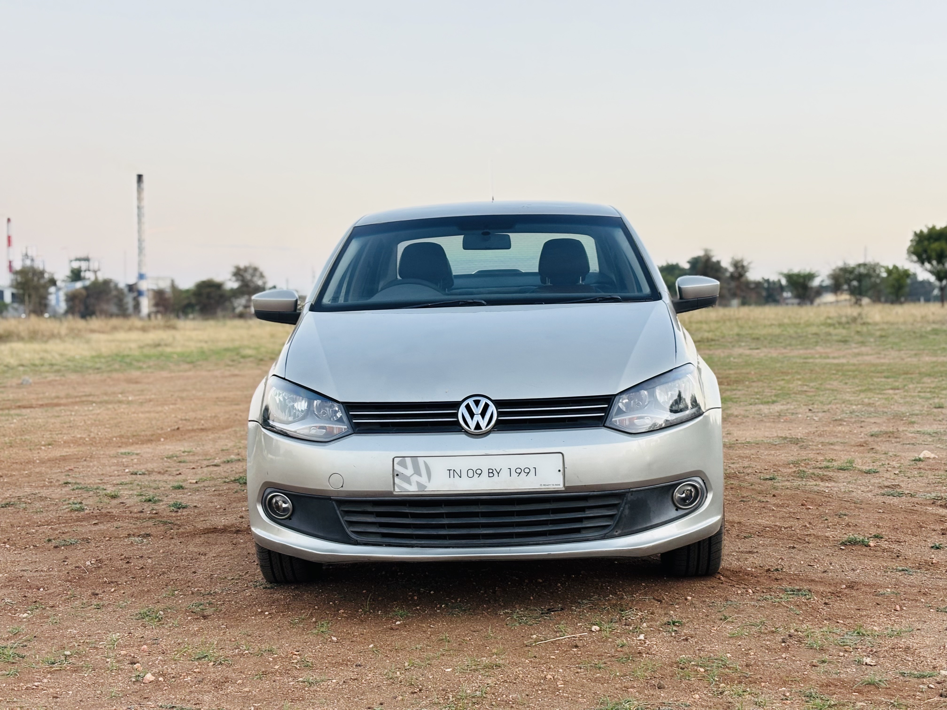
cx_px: 474
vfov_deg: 28.0
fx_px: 1423
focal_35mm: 52
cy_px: 355
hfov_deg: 36.8
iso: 64
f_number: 1.6
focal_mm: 5.96
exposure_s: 1/60
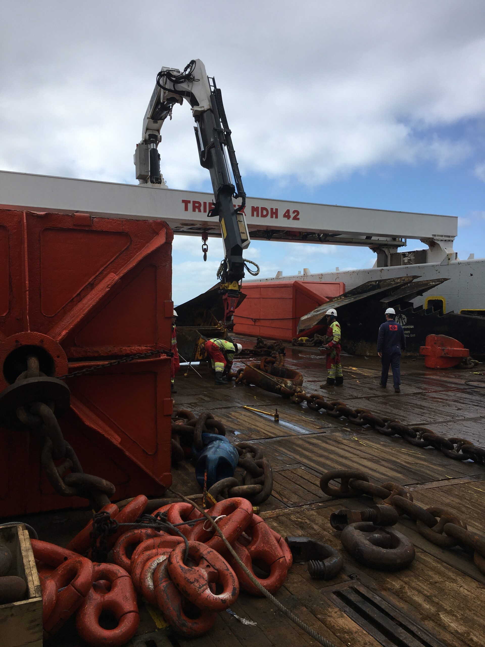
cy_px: 324
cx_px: 242
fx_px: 542
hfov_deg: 48.2
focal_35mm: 29
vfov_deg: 61.7
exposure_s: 1/1709
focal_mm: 4.15
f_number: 2.2
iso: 25
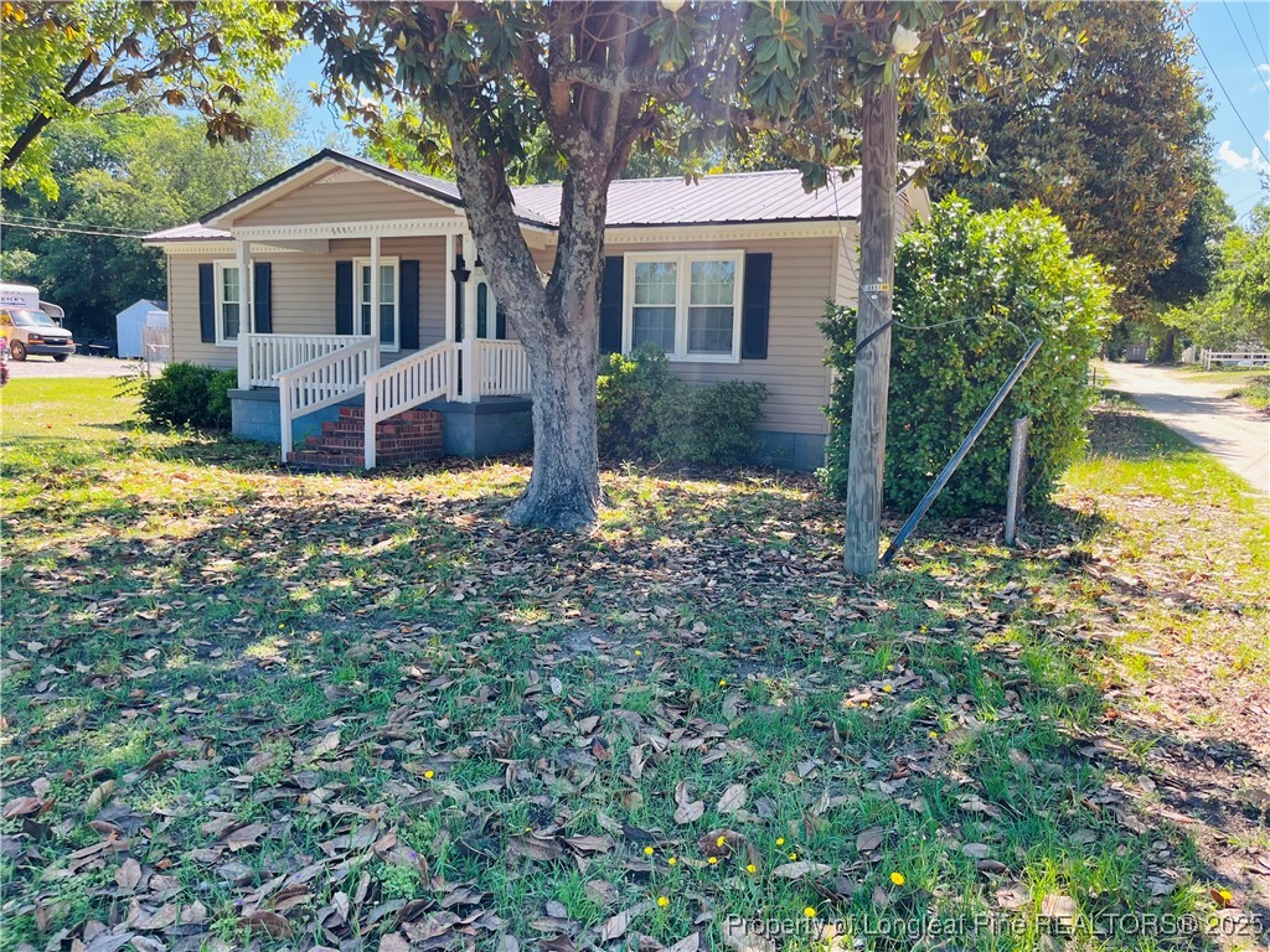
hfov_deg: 67.3
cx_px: 635
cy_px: 476
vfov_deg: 53.1
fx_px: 954
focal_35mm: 26
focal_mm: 5.1
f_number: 1.6
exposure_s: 1/642
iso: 50
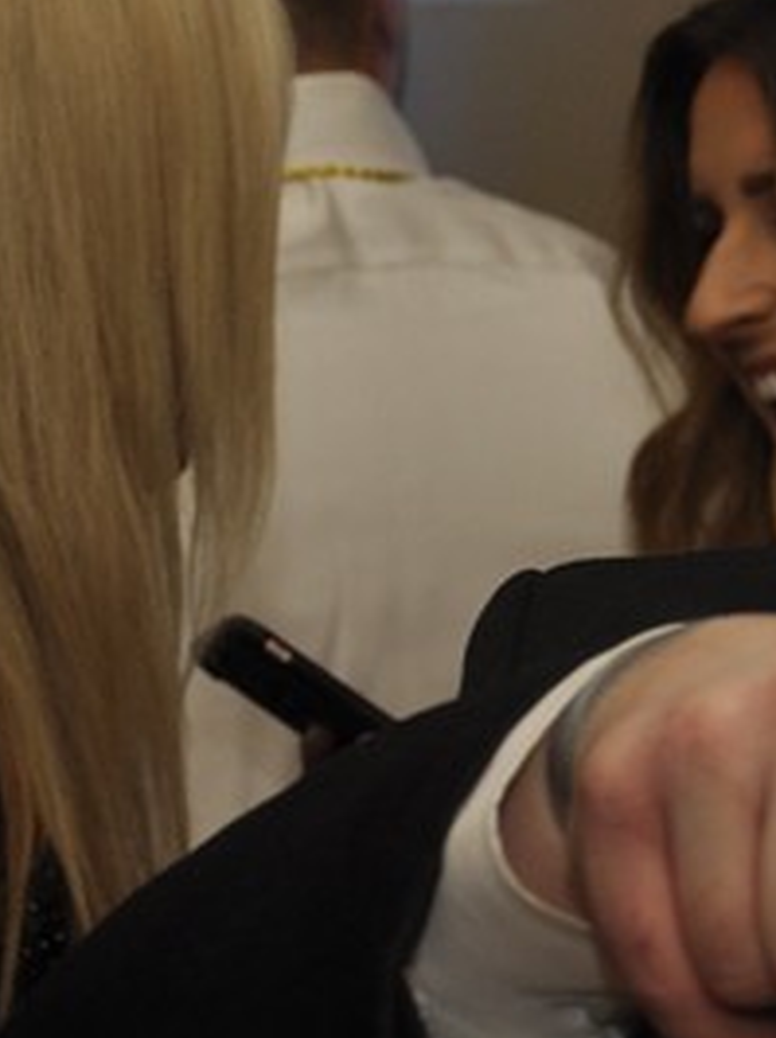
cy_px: 496
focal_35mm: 244
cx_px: 1338
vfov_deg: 8.1
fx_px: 7299
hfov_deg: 6.0
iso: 400
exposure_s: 1/60
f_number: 4.8
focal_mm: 45
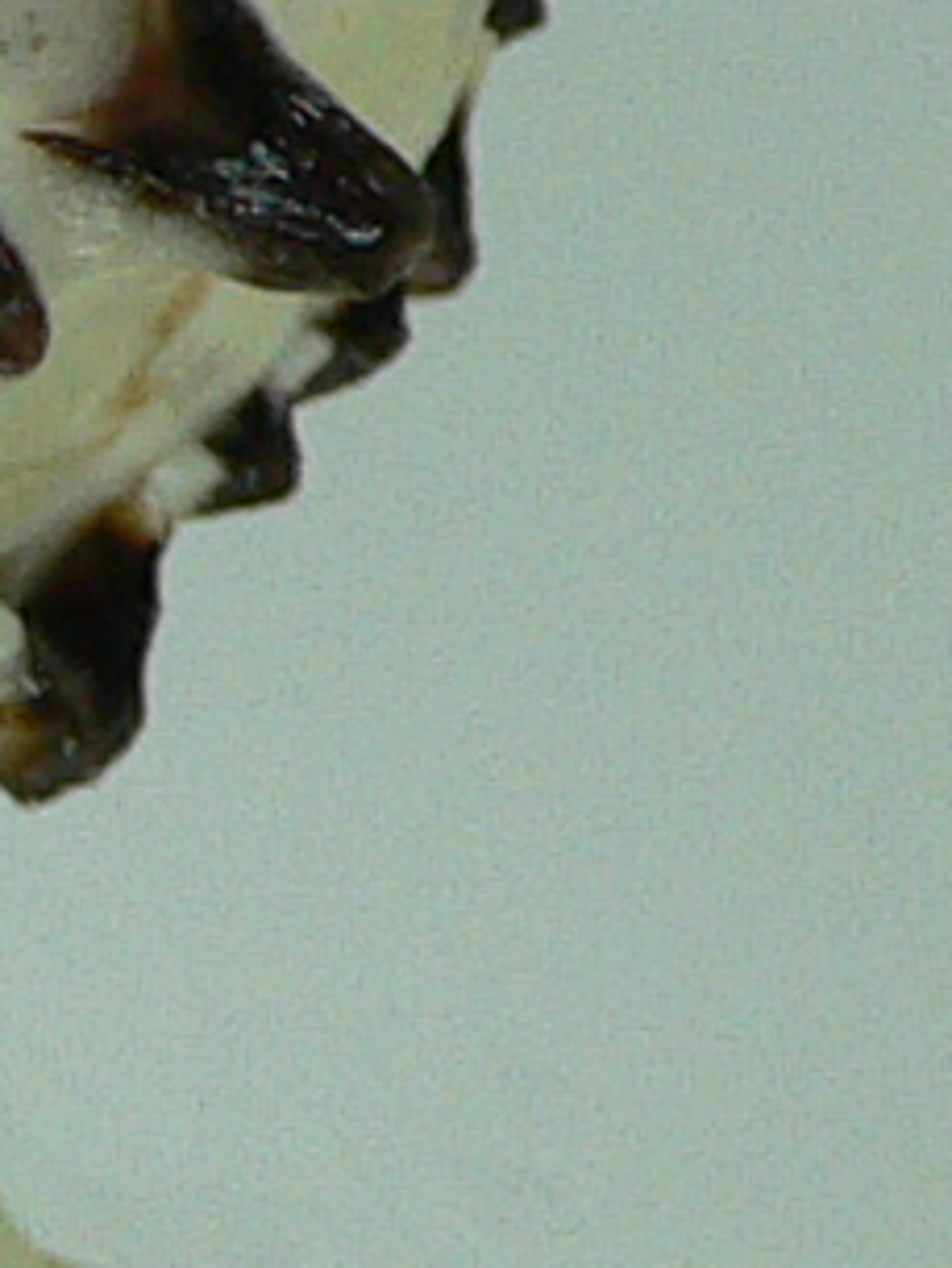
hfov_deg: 6.2
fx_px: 8465
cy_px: 370
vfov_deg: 8.6
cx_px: -1135
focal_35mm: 231
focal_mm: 4.6
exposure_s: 1/60
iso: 100
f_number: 2.8
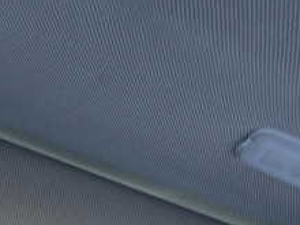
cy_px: 260
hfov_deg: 23.7
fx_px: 711
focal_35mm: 82
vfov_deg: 17.3
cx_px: 105
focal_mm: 5.4
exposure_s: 1/30
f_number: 2.3
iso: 250
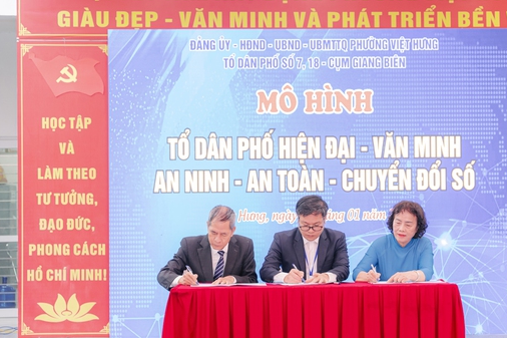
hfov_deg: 25.2
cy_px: 203
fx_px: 1127
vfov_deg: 17.0
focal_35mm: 80
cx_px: 334
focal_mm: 54.7
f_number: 3.2
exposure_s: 1/125
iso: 1000
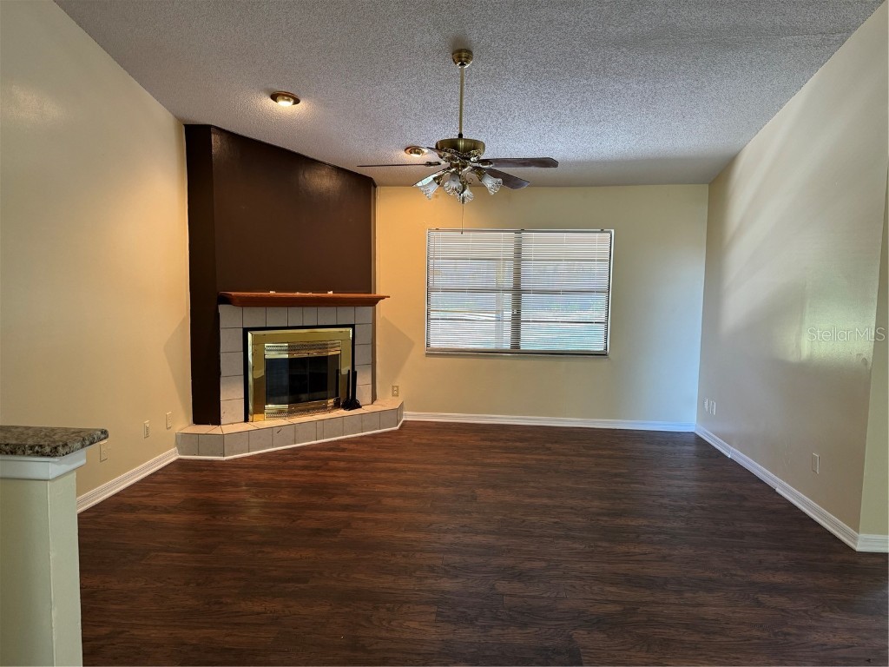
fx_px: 616
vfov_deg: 56.8
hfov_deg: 71.6
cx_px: 444
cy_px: 334
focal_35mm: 24
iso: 250
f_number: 1.78
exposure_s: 1/60
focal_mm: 6.86
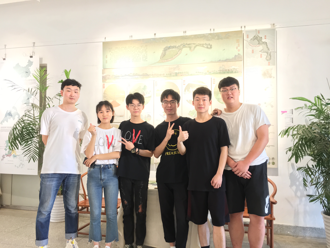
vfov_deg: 48.2
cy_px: 124
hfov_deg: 61.7
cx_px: 165
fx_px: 276
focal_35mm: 29
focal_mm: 4.15
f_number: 2.2
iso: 100
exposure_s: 1/33
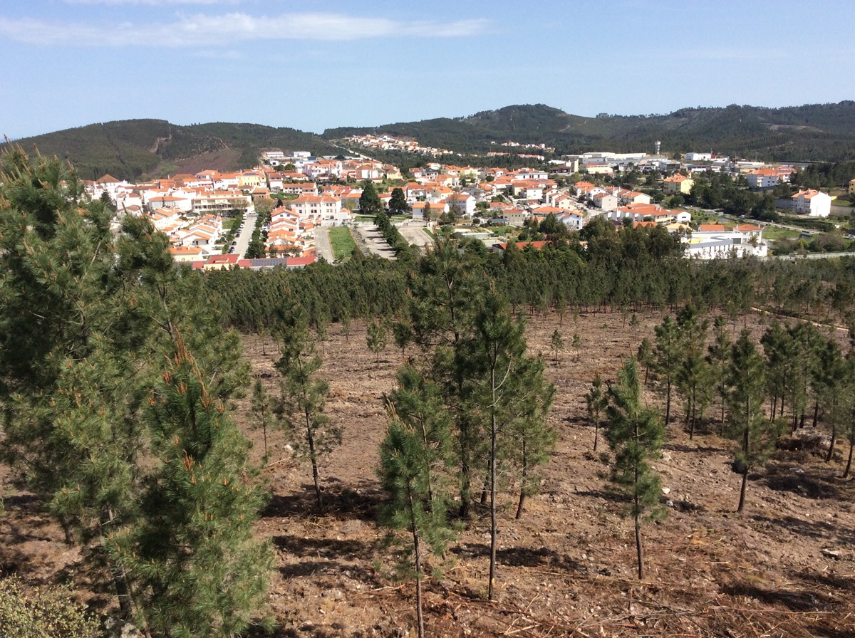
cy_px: 319
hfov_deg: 56.9
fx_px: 789
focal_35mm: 32
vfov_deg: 44.0
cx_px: 428
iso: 32
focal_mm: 3.3
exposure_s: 1/1506
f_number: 2.4
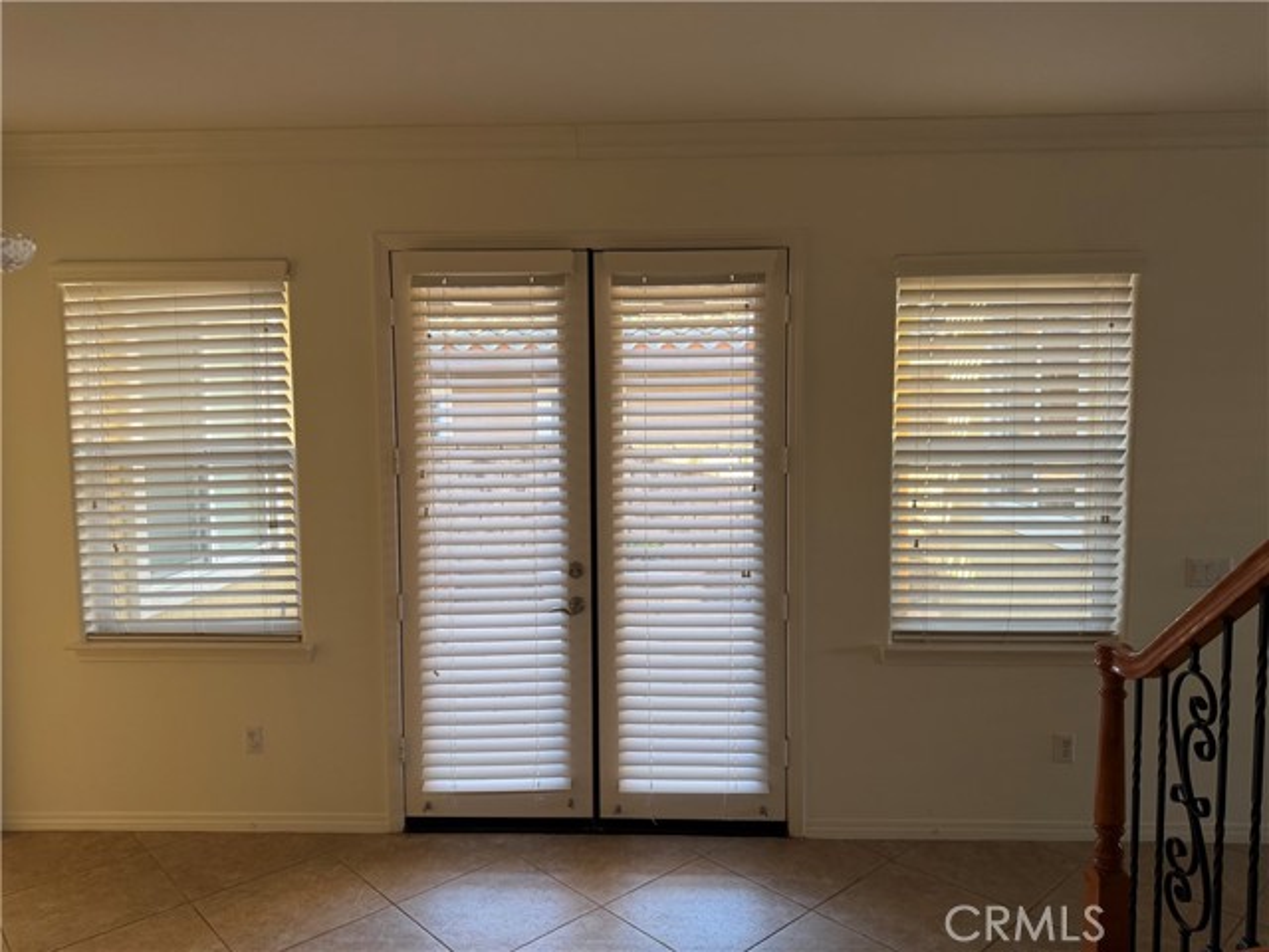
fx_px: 880
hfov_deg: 71.6
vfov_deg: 56.8
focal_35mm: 24
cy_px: 476
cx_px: 634
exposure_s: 1/121
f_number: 1.78
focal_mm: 6.76
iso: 200
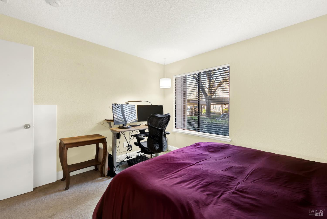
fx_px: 127
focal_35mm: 14
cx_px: 164
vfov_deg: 81.3
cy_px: 110
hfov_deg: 104.2
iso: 100
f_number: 14
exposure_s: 1/3
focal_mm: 14
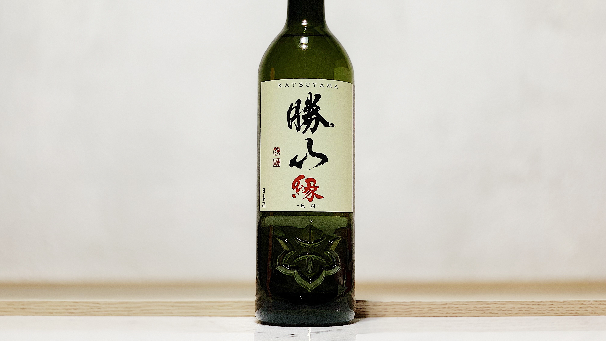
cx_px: 302
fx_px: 916
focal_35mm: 57
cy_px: 118
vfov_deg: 21.0
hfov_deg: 36.6
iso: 100
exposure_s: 1/99
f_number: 2.4
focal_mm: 6
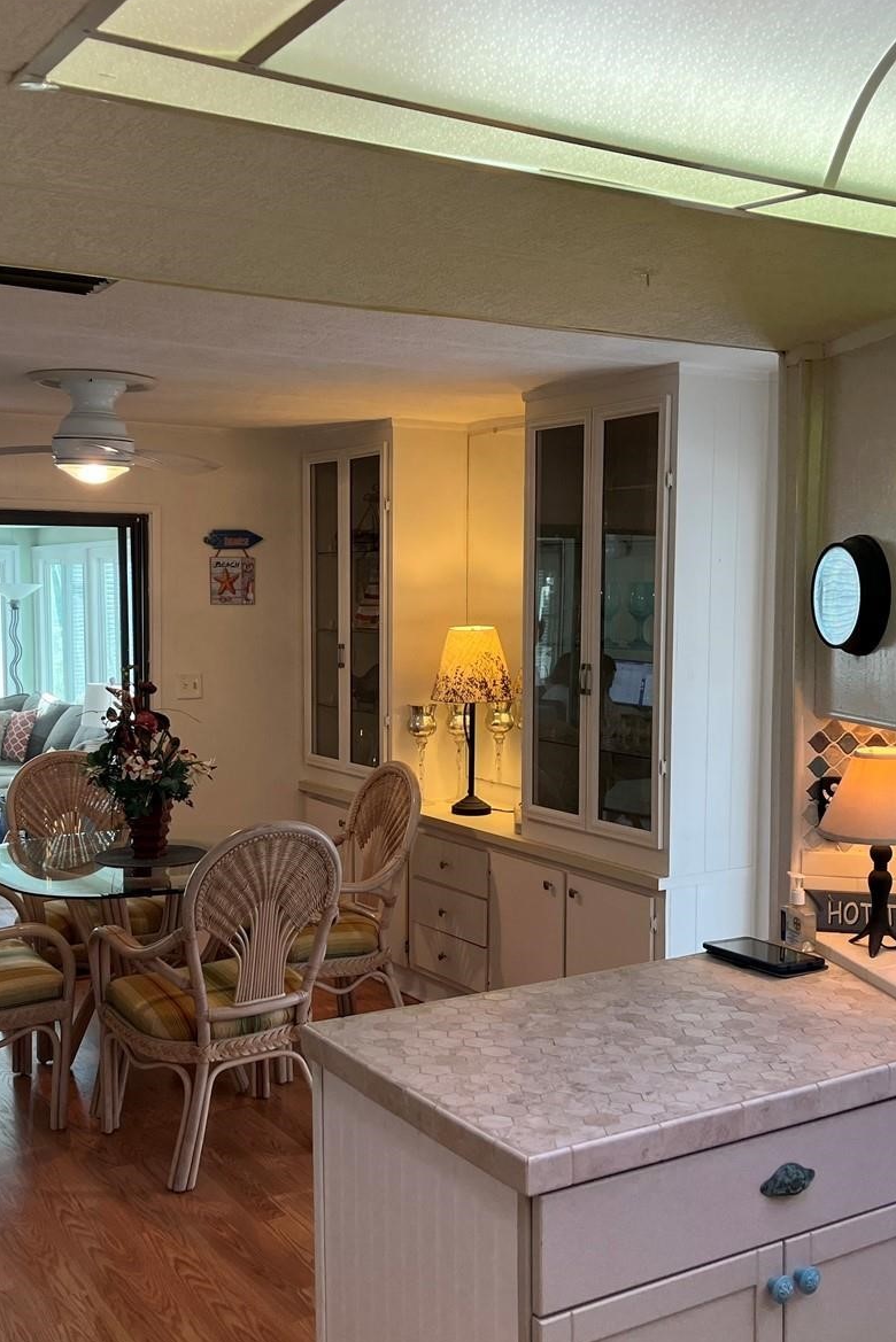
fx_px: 1380
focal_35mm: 37
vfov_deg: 51.9
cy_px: 678
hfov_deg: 35.9
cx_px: 401
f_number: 1.6
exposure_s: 1/120
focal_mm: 5.1
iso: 80
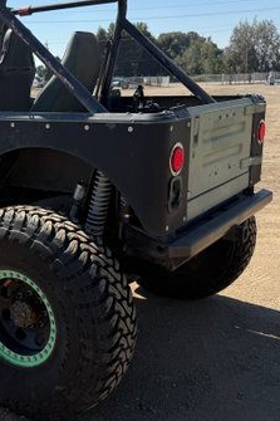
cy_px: 193
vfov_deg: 41.9
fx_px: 549
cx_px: -18
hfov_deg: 26.6
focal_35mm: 47
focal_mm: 6.76
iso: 80
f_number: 1.78
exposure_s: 1/4167
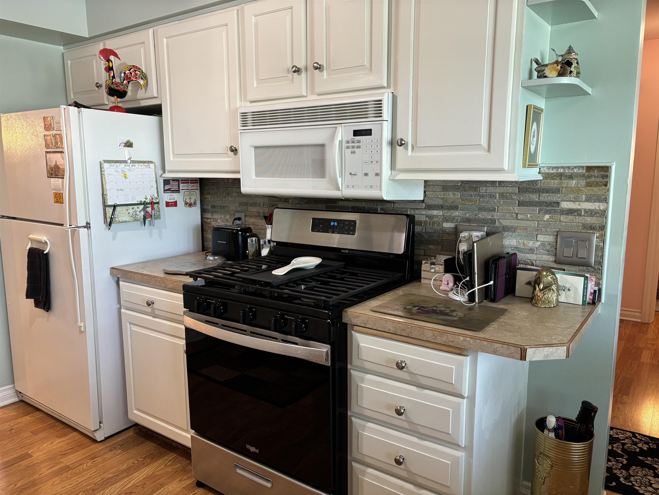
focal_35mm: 26
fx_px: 495
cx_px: 330
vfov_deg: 53.1
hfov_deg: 67.3
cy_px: 248
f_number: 1.6
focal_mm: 5.96
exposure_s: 1/60
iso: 160
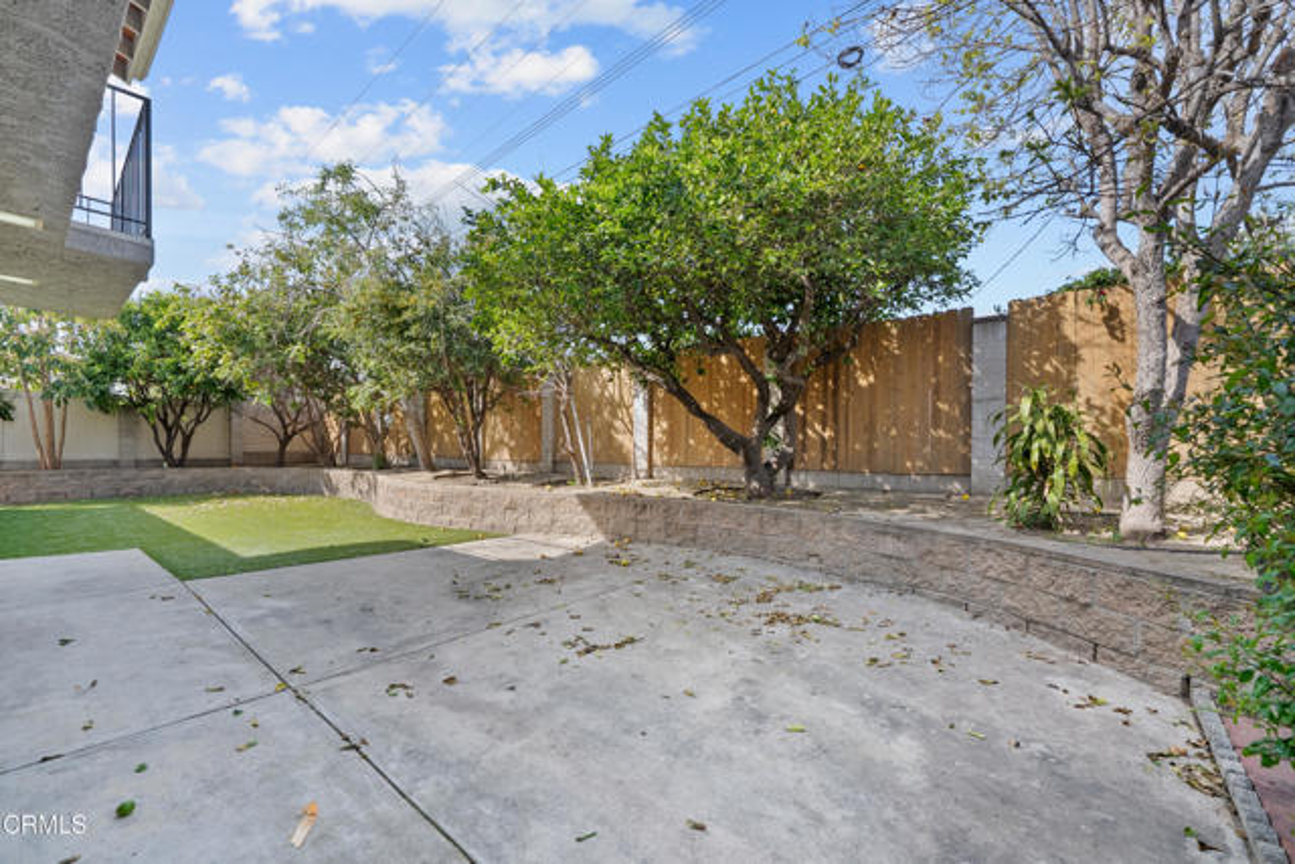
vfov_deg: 81.2
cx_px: 648
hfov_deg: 104.2
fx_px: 504
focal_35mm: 14
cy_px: 432
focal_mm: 14
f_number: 9
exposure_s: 1/80
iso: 250
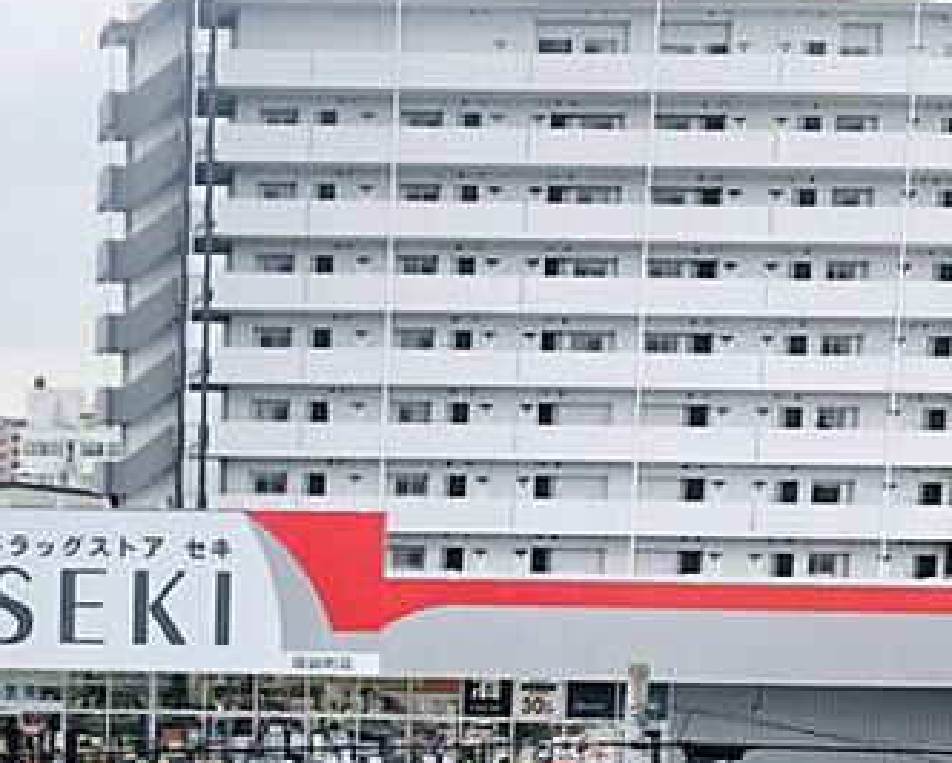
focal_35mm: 51
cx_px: 97
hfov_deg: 34.6
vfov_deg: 29.0
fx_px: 1438
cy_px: 624
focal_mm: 3.99
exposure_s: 1/190
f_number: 1.8
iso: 20
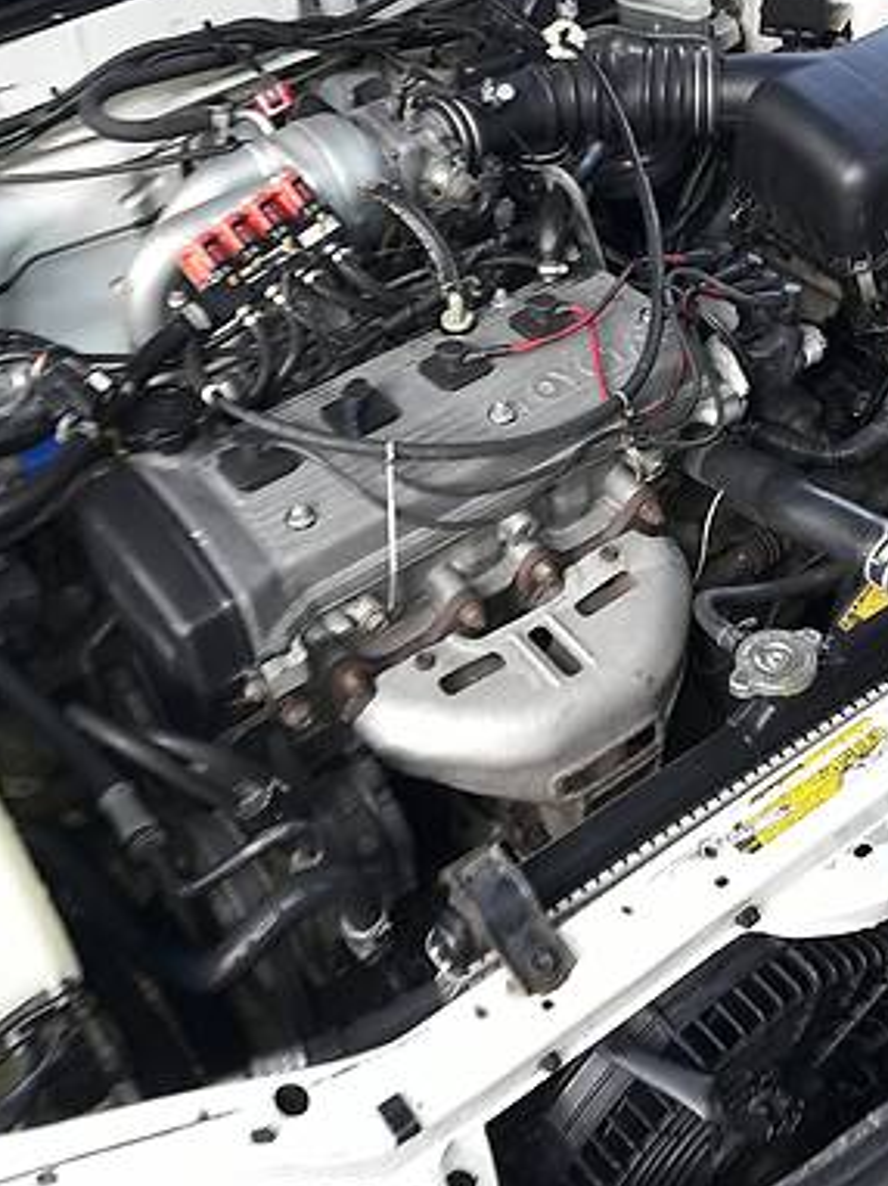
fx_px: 1507
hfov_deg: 32.8
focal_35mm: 44
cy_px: 438
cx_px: 484
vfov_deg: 42.6
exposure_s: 1/33
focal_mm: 3.7
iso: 50
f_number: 1.9
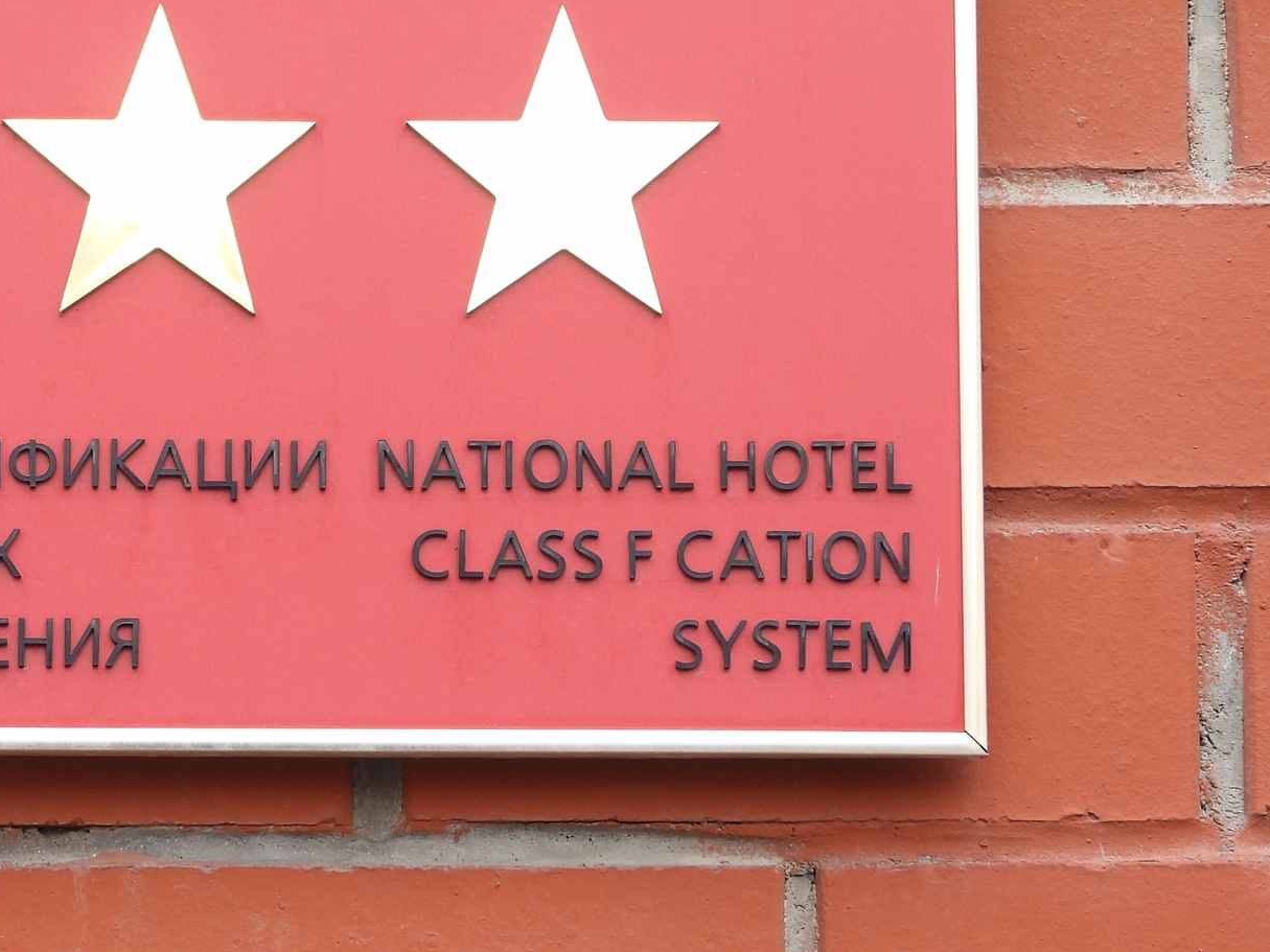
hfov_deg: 10.7
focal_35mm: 184
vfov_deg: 8.0
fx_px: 6750
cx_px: 123
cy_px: 110
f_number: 3.5
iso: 100
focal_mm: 17.5
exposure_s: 1/125
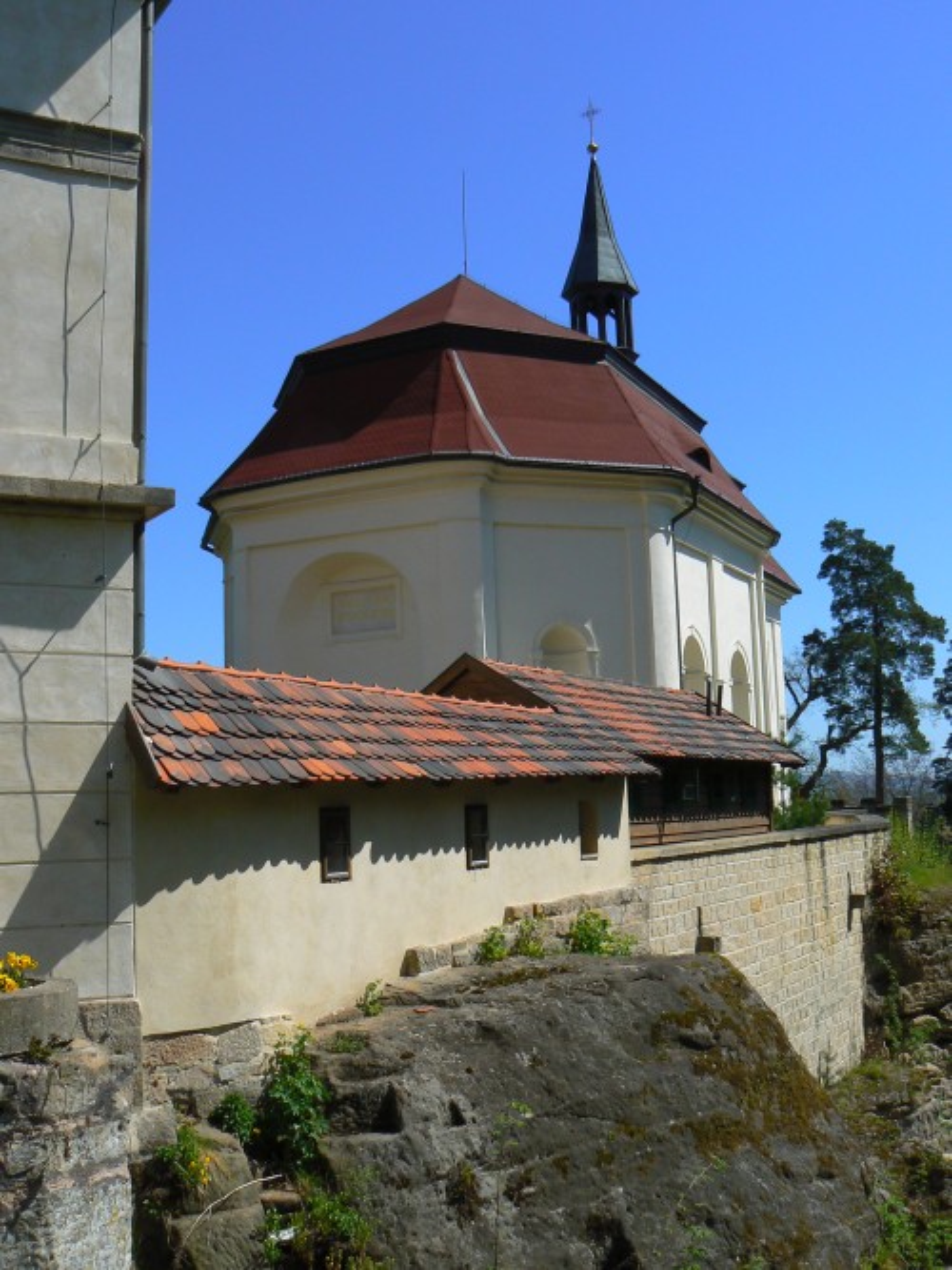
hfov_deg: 39.6
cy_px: 635
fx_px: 1321
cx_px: 476
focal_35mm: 36
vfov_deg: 51.4
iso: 80
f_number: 8
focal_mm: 6
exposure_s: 1/500
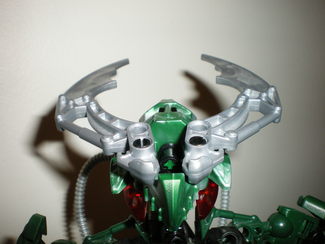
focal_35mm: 36
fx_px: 338
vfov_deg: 39.7
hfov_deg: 51.4
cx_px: 162
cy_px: 122
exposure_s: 1/50
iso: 200
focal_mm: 6.3
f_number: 4.6
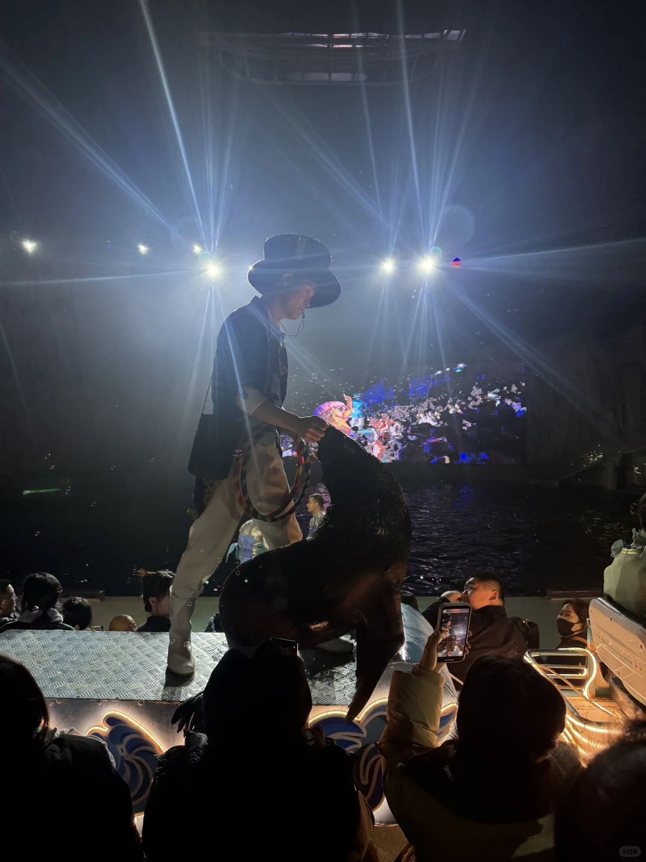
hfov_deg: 56.8
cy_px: 431
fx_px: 597
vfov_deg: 71.6
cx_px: 323
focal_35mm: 24
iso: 200
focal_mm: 6.76
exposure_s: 1/104
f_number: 1.78
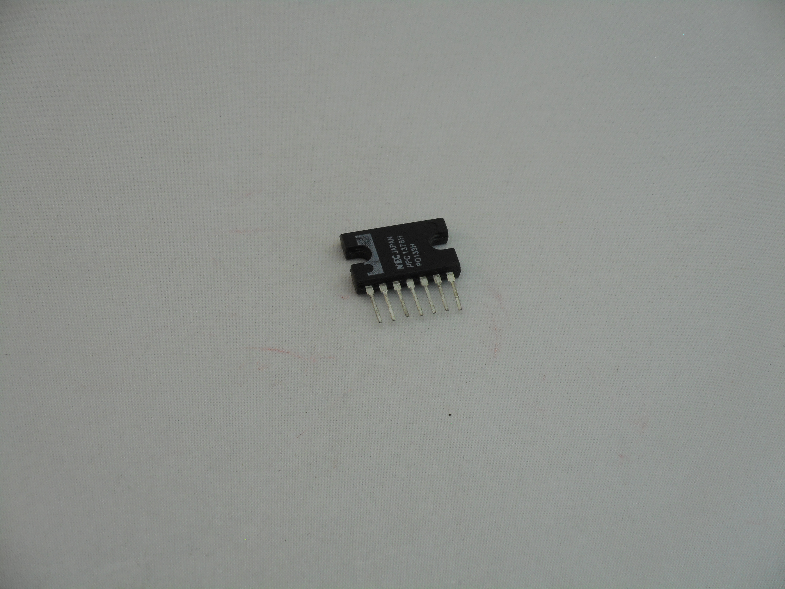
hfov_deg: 22.0
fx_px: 2018
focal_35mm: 89
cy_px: 294
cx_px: 392
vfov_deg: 16.6
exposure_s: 1/60
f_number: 5.6
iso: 100
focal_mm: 15.9
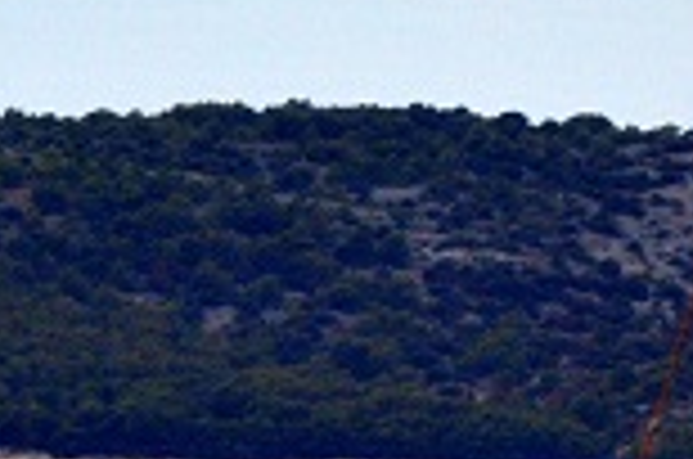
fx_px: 25266
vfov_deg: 1.0
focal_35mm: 1315
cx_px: 1910
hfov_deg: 1.6
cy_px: 416
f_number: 9
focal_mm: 135
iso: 320
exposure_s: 1/500
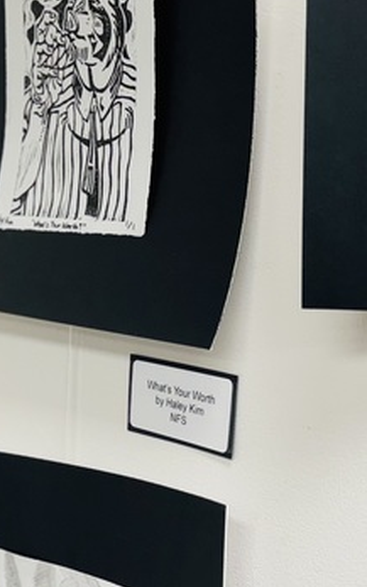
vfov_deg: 27.5
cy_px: 289
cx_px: -76
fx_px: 1200
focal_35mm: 75
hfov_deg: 16.6
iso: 100
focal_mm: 6.76
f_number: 1.78
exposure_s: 1/120
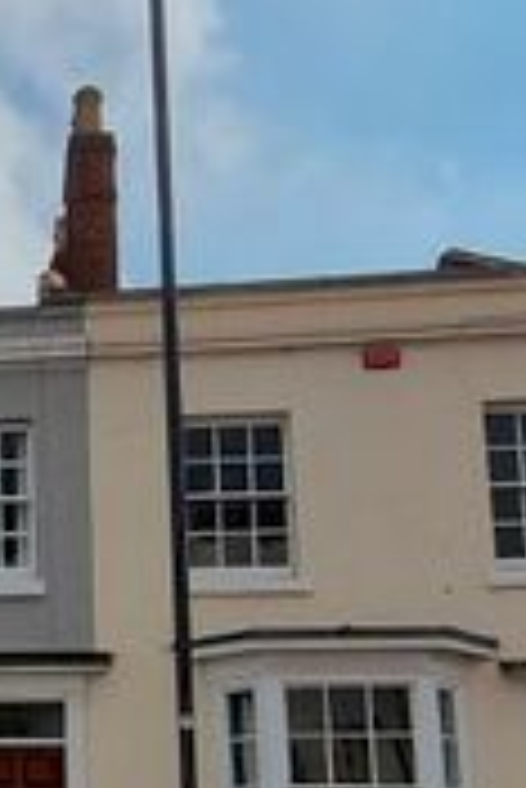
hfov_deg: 22.4
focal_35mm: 54
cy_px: 588
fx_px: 1181
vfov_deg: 36.0
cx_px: -162
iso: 50
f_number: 2.2
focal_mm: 2.2
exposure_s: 1/4976
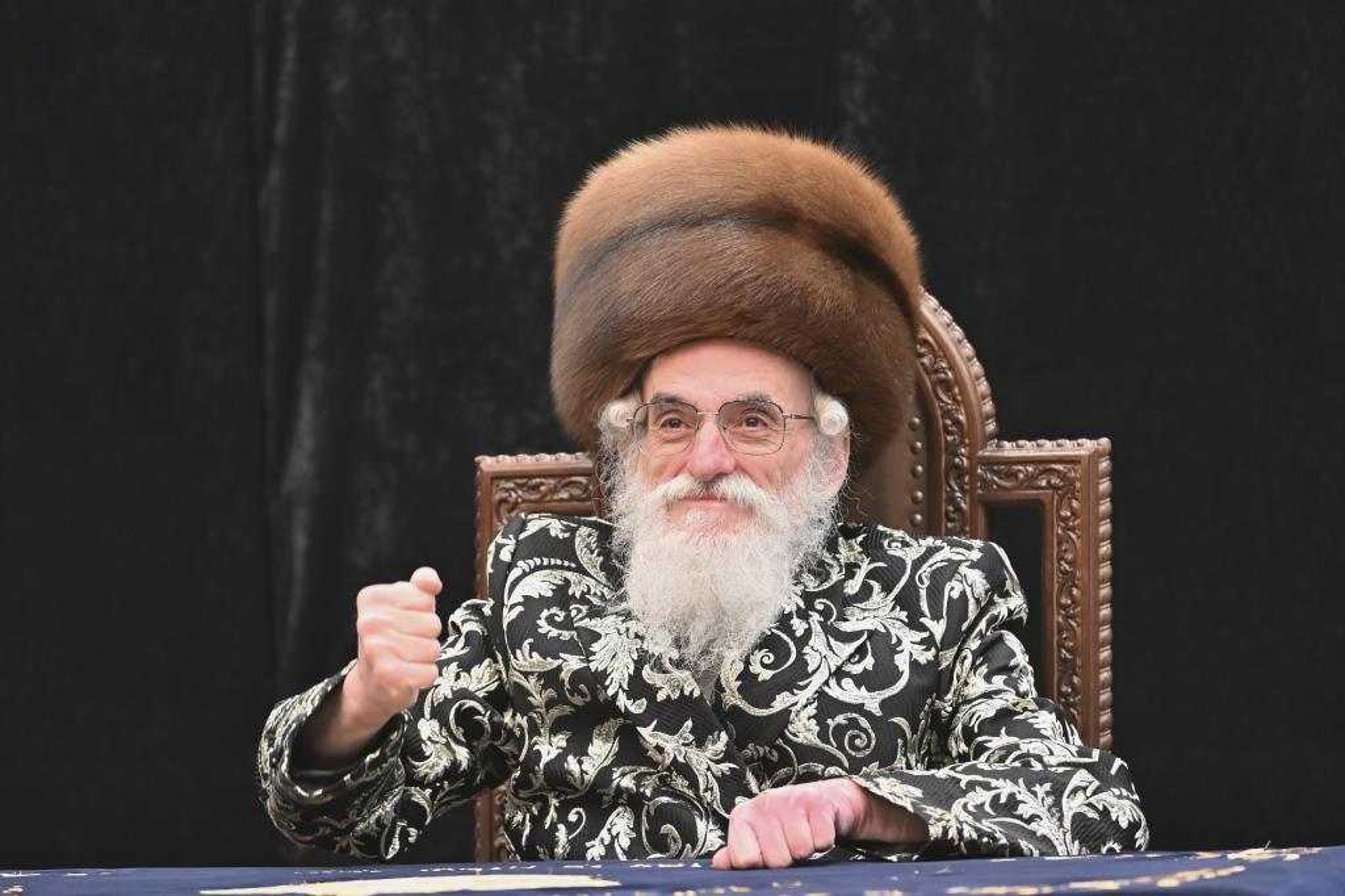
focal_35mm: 262
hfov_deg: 7.9
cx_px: 672
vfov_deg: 5.2
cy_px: 448
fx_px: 9785
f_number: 2.8
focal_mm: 175
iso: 500
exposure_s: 1/250
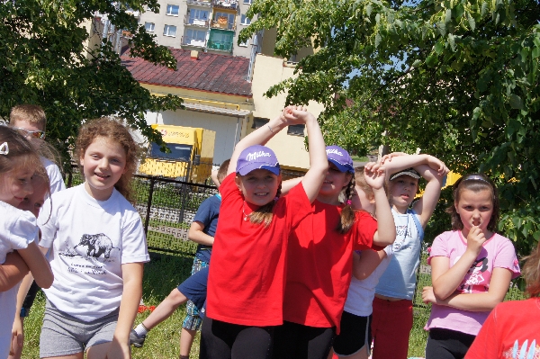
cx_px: 270
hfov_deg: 37.9
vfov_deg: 25.7
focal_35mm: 52
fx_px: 787
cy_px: 180
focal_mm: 35
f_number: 13
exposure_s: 1/320
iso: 200
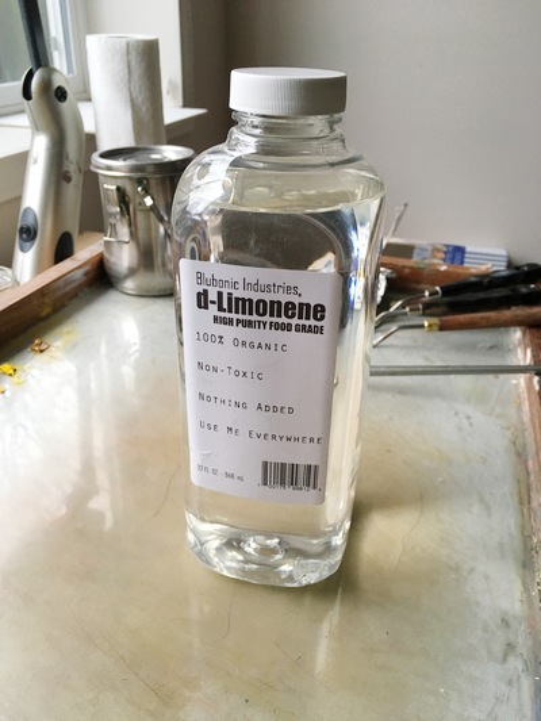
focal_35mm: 29
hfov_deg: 48.2
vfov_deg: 61.6
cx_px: 270
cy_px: 360
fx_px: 604
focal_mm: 4.15
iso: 40
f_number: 2.2
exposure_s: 1/30
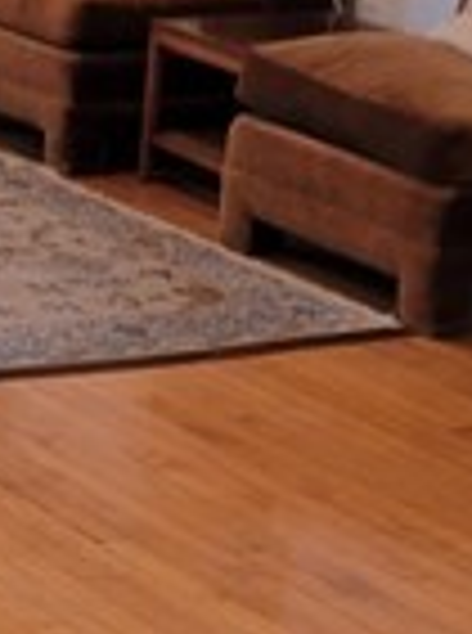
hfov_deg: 10.0
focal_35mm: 142
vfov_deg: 13.9
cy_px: 283
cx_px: -279
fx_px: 2593
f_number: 1.8
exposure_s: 1/40
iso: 200
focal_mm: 5.4
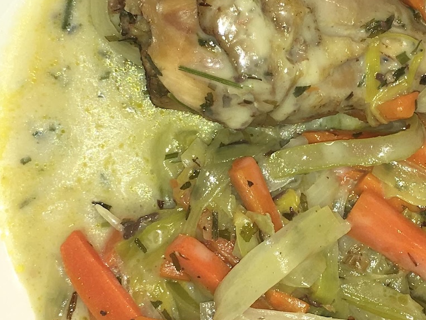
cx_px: 354
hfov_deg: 21.0
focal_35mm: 92
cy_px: 116
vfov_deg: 16.0
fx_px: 1132
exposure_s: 1/99
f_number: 2.2
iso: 25
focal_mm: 4.15
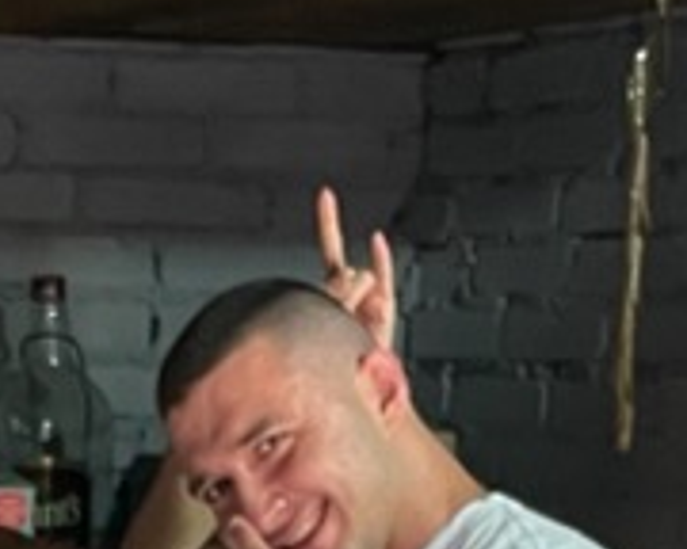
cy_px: 1121
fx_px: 3660
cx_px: -134
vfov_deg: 8.2
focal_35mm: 180
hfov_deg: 10.5
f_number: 1.6
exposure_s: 1/50
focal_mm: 4.2
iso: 160
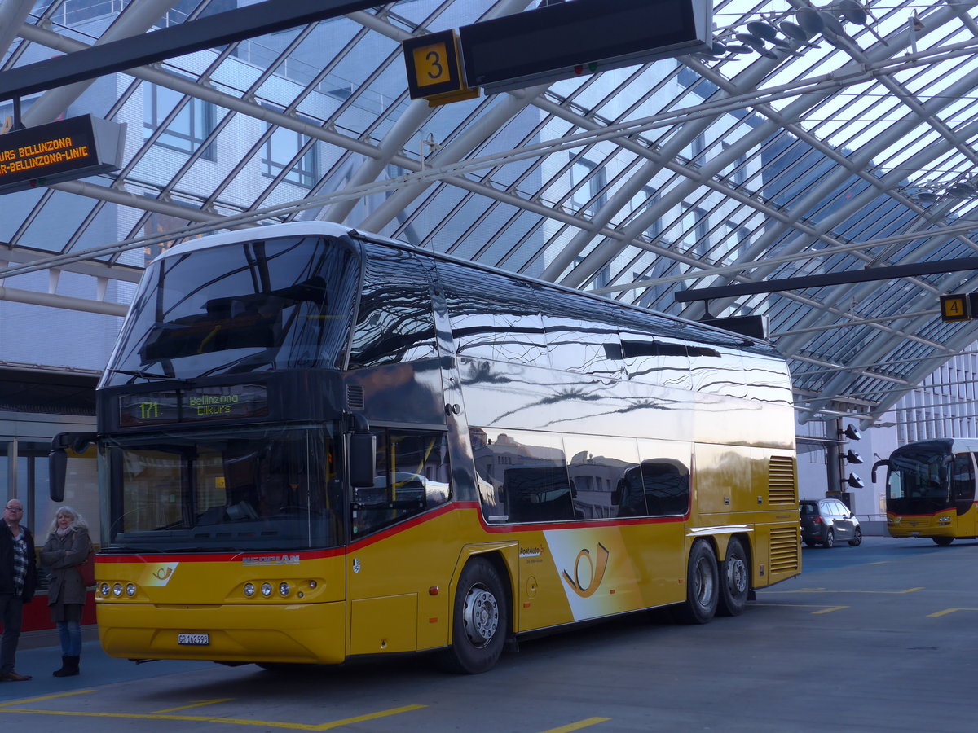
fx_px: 1469
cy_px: 366
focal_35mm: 52
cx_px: 489
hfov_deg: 36.8
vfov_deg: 28.0
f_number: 3.3
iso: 80
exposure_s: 1/60
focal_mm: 10.7
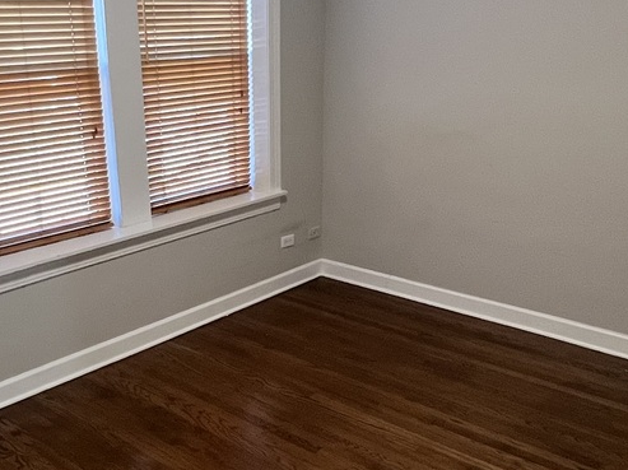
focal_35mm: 38
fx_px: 689
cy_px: 292
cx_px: 234
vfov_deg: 37.5
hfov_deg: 48.5
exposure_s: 1/60
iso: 320
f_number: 1.8
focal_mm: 1.57
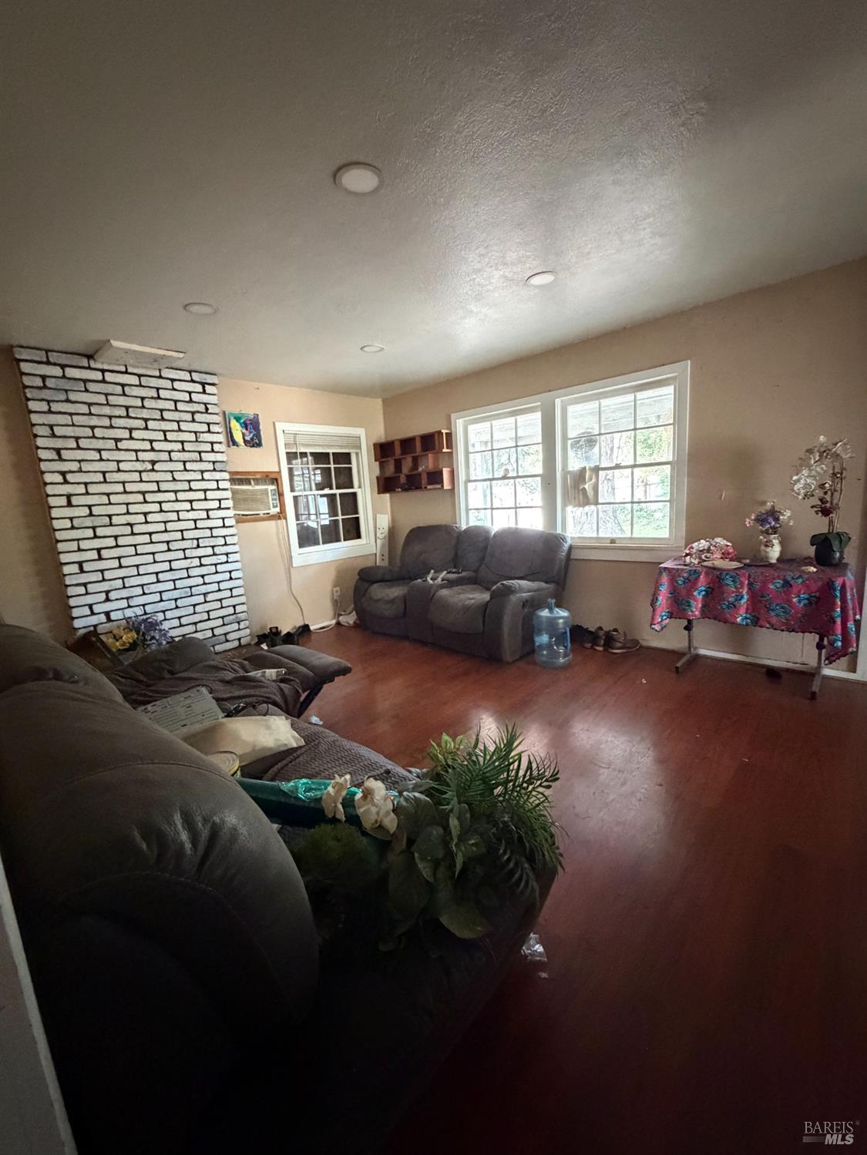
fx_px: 467
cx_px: 434
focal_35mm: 14
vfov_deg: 102.0
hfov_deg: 85.7
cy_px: 578
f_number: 2.2
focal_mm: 2.22
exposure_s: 1/45
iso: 1250
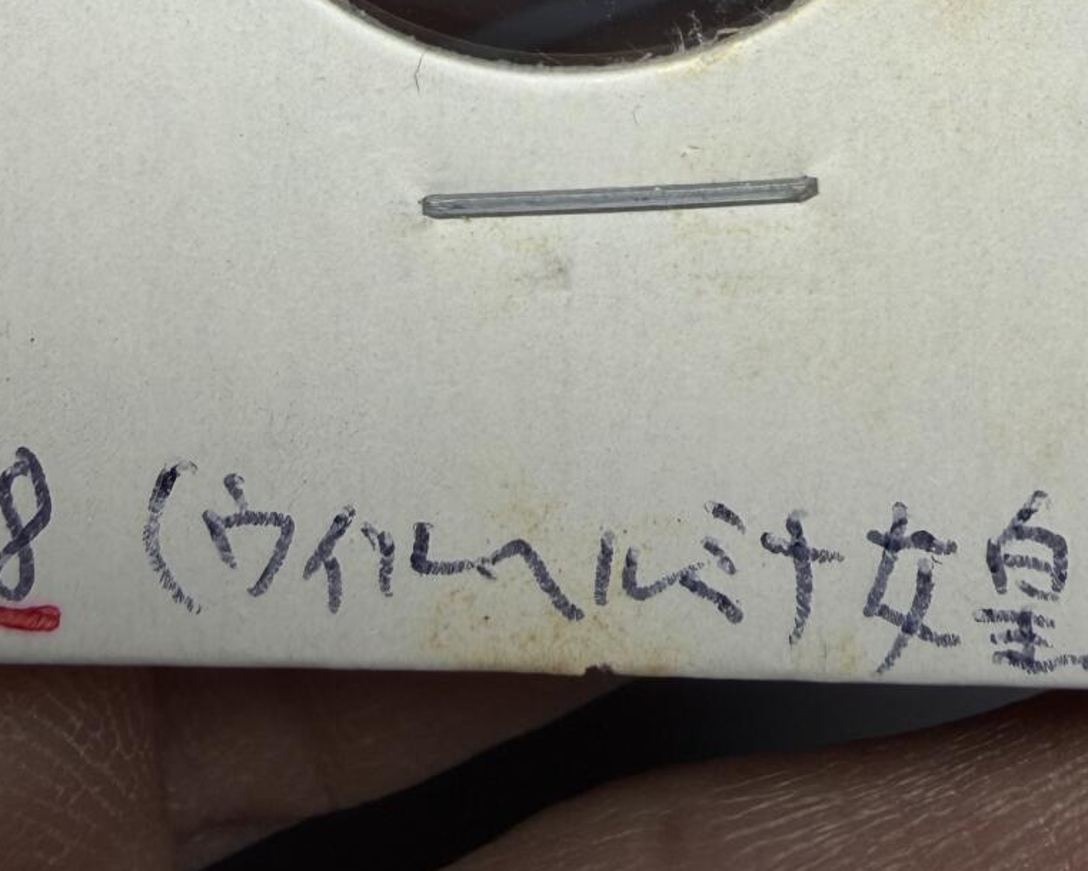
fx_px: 1932
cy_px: -237
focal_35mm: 60
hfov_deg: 31.4
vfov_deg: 22.8
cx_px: 569
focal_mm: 2.22
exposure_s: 1/304
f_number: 2.2
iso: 40
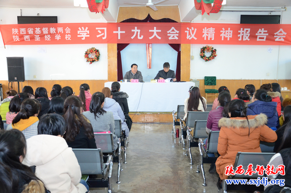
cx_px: 146
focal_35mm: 33
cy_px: 96
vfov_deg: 39.8
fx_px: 266
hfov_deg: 57.3
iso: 1600
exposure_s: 1/80
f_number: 4.5
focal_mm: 22
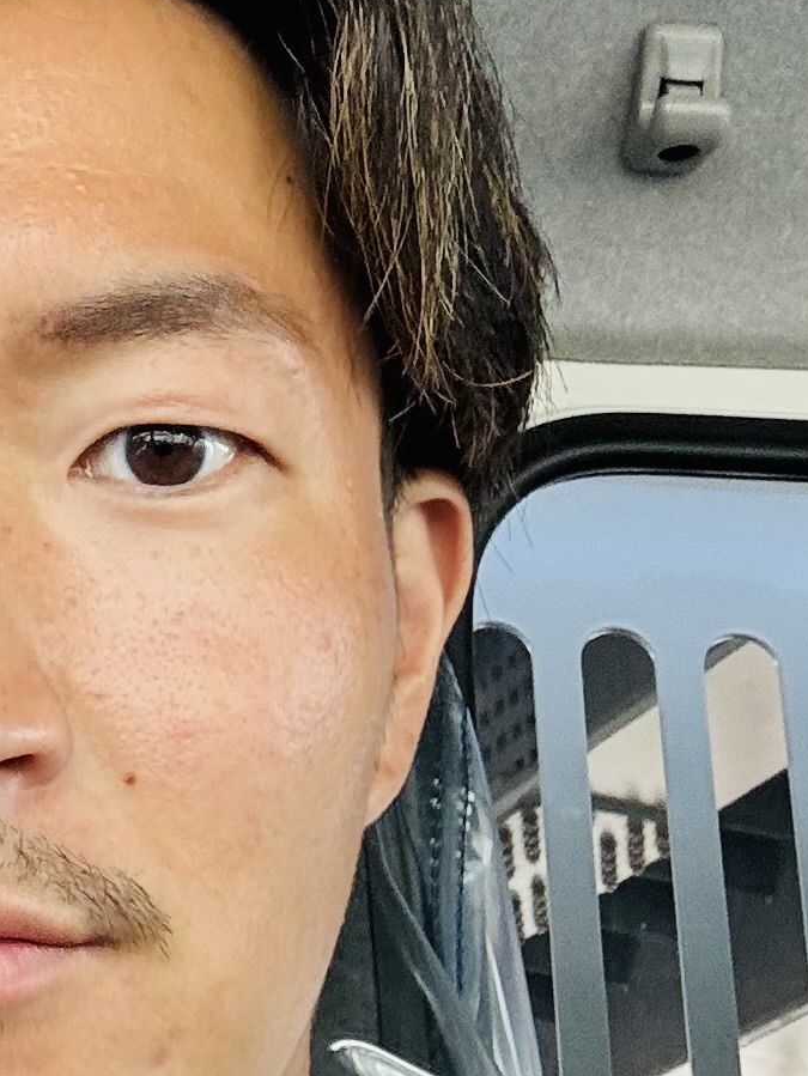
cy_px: 397
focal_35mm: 103
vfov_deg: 19.0
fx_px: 3203
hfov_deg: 14.1
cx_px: -90
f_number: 1.9
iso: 50
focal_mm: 2.69
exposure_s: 1/121
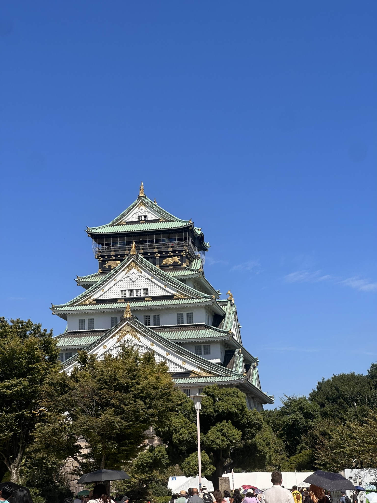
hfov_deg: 19.1
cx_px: 188
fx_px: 1118
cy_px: 252
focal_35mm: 77
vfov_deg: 25.3
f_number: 2.8
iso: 32
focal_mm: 9
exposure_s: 1/935
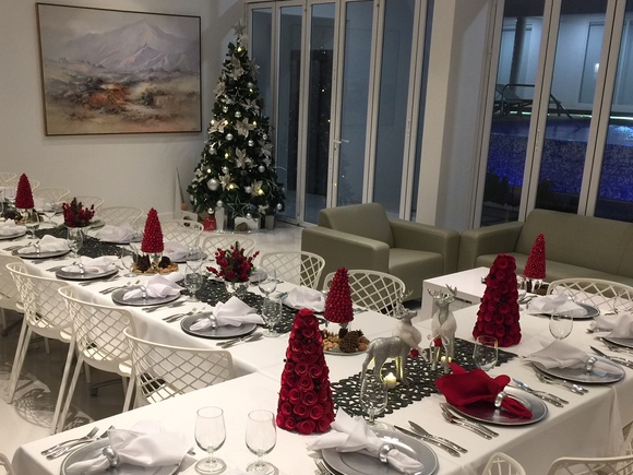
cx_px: 283
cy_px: 294
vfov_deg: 35.8
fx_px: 731
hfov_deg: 46.7
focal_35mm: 40
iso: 40
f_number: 2.2
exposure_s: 1/15
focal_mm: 4.15
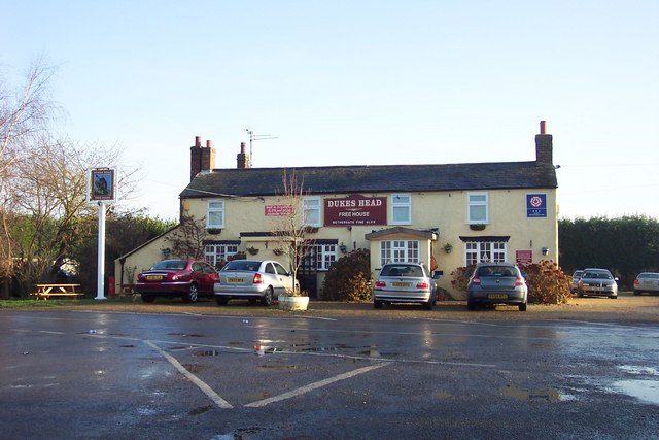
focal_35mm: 38
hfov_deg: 50.7
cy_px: 220
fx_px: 696
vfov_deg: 35.1
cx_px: 330
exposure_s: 1/500
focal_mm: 8
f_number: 2.8
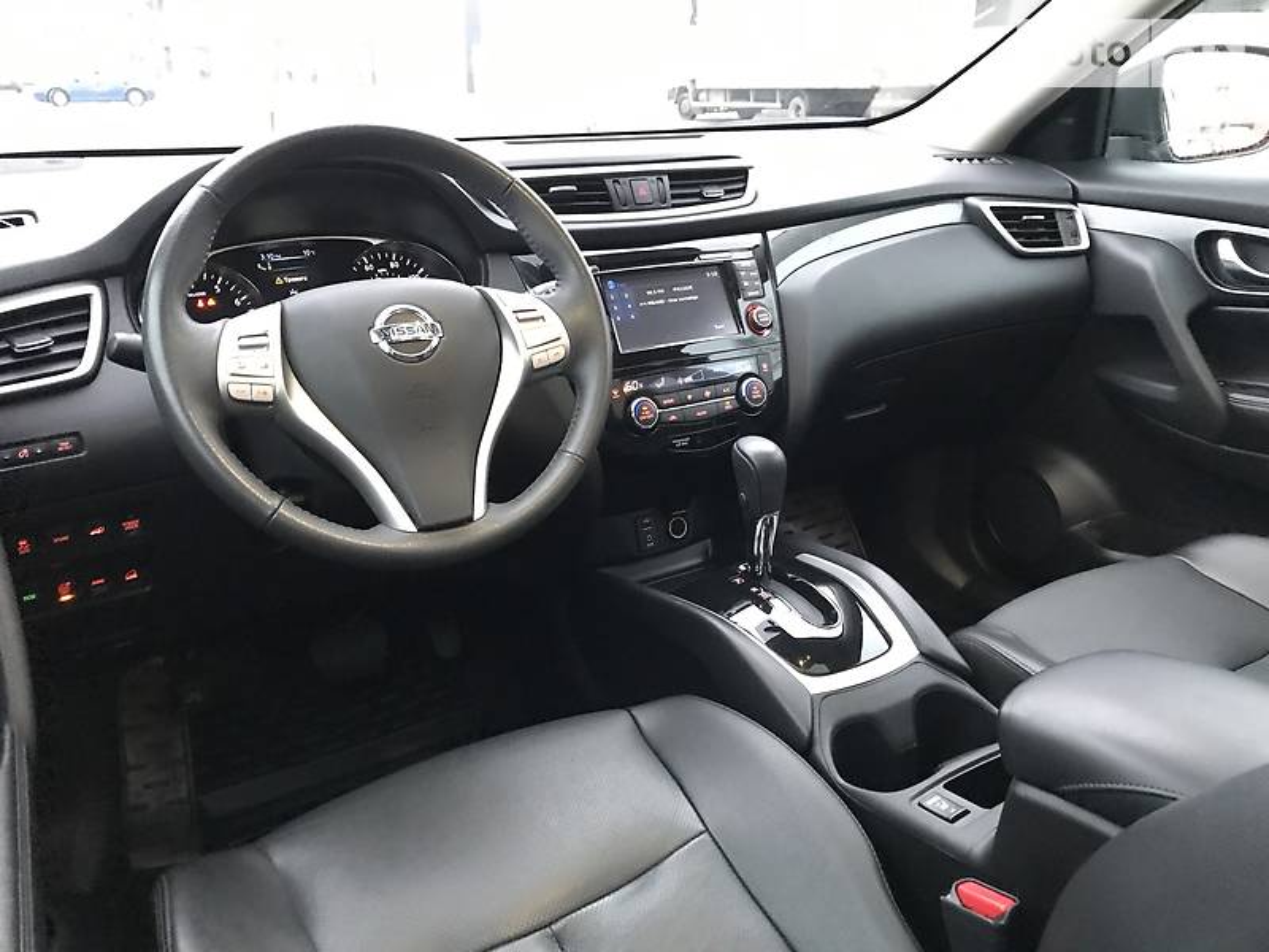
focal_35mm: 28
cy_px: 476
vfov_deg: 49.7
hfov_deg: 63.4
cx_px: 634
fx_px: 1026
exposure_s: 1/6
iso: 100
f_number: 1.8
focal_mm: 4
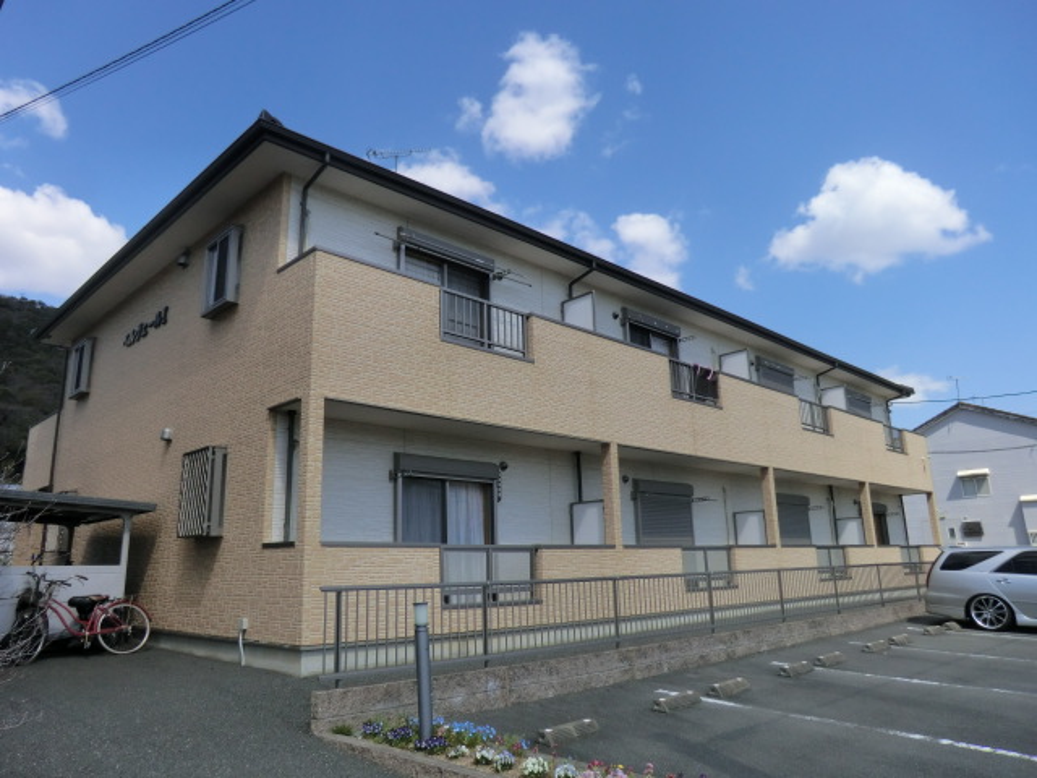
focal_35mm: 24
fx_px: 719
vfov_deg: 56.8
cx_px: 518
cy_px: 389
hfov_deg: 71.6
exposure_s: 1/200
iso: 80
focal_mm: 4.3
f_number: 7.5
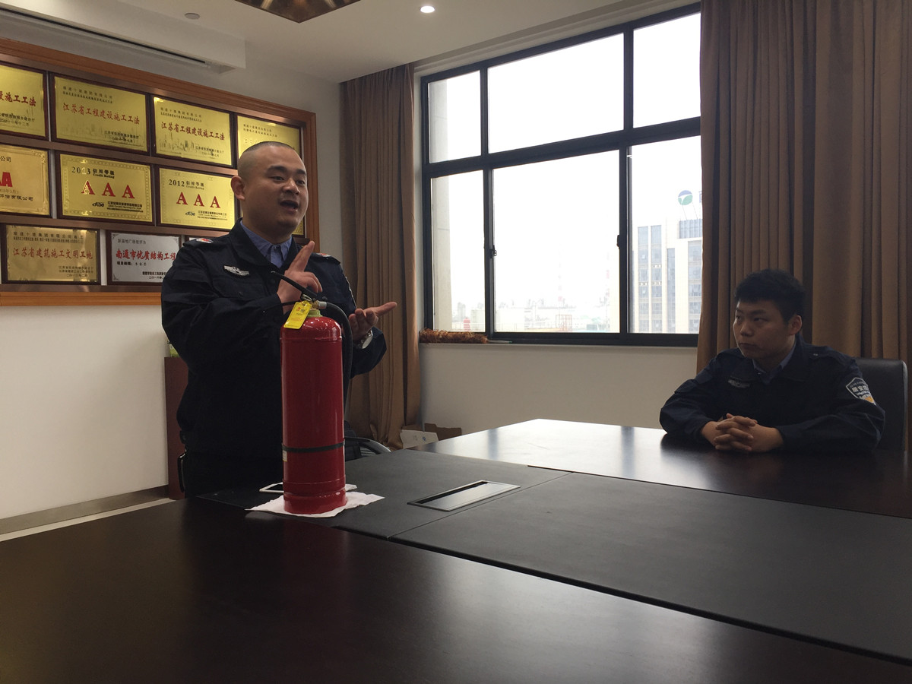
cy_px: 342
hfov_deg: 61.7
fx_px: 764
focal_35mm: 29
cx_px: 456
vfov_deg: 48.2
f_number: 2.2
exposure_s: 1/103
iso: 32
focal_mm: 4.15
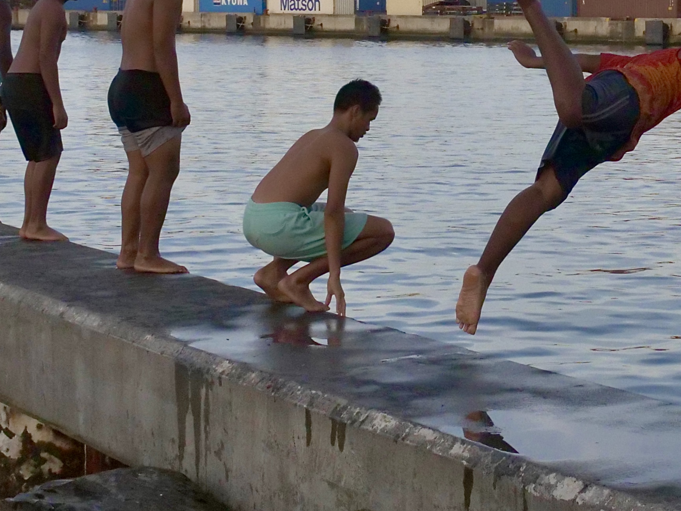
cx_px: 656
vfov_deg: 14.8
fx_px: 1948
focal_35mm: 99
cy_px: 71
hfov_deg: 19.4
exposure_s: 1/1300
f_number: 8
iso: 1600
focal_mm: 17
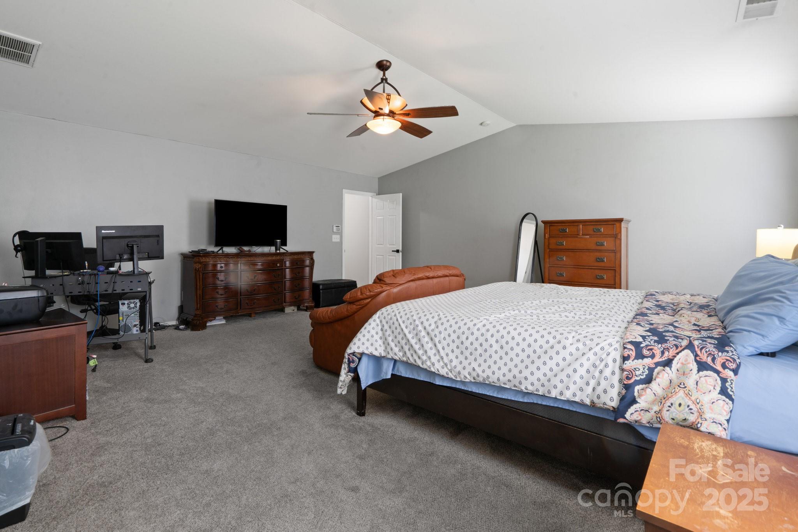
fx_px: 355
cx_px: 399
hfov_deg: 96.7
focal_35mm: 16
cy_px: 266
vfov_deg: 73.7
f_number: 13
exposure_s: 2
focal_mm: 16
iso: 100
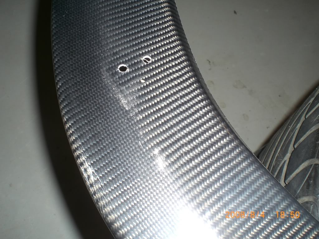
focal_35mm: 38
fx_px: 350
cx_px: 160
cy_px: 120
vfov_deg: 37.7
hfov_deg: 49.0
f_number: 4.4
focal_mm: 6.3
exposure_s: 1/60
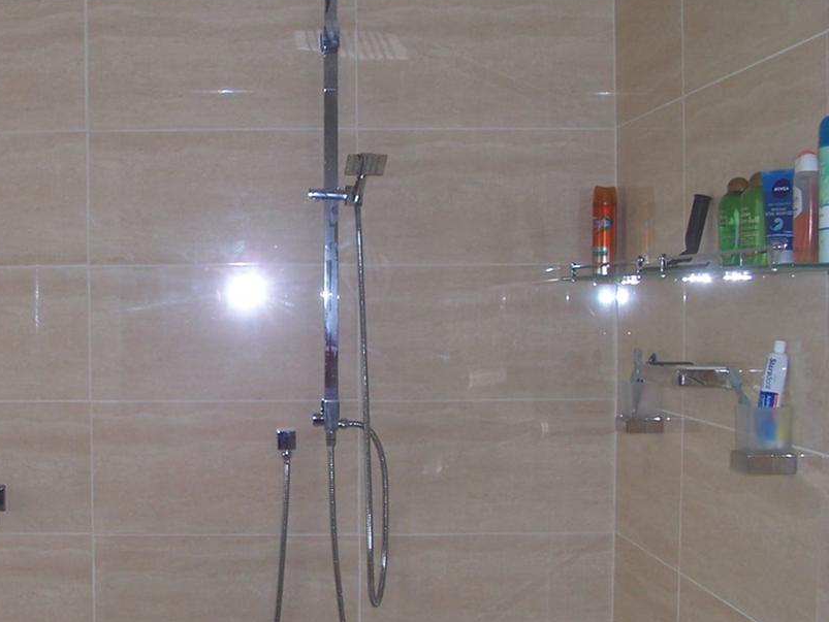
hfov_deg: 36.8
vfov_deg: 28.5
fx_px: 1222
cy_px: 375
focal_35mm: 51
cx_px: 227
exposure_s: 1/60
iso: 80
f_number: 2.8
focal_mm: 6
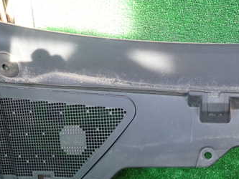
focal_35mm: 45
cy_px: 107
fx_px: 311
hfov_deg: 42.0
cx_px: 136
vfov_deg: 32.1
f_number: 2
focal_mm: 4.5
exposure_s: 1/60
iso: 100
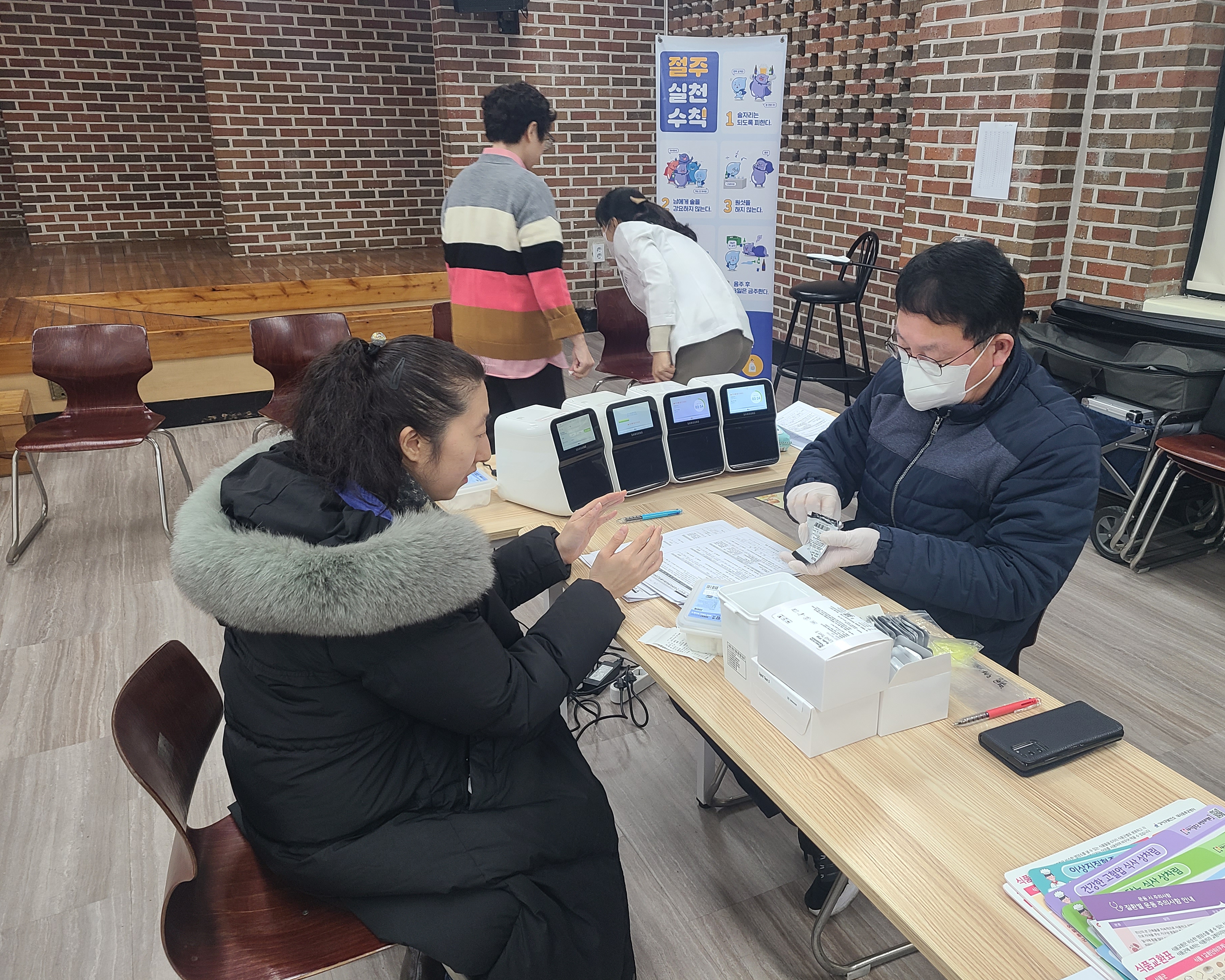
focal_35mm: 28
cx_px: 674
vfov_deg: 51.5
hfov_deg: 62.1
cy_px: 476
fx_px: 1015
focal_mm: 5.4
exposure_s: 1/60
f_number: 1.8
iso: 80
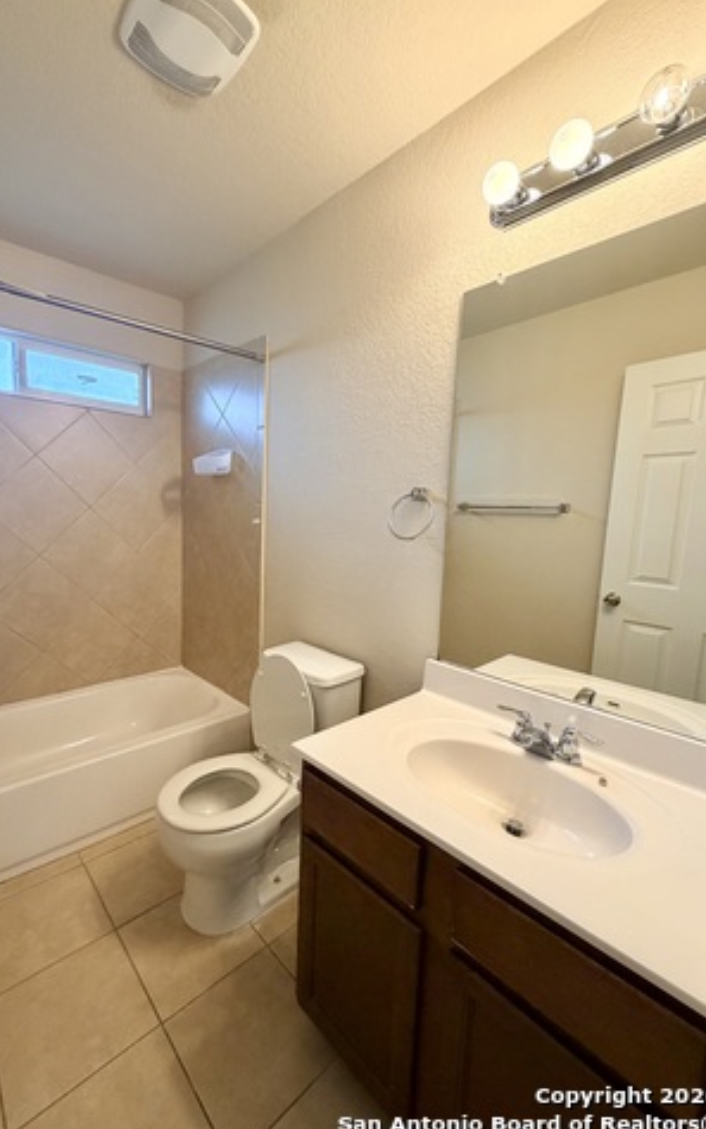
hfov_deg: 74.3
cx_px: 297
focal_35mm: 15
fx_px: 462
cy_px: 568
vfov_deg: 101.5
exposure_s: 1/120
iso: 320
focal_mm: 2.22
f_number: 2.2
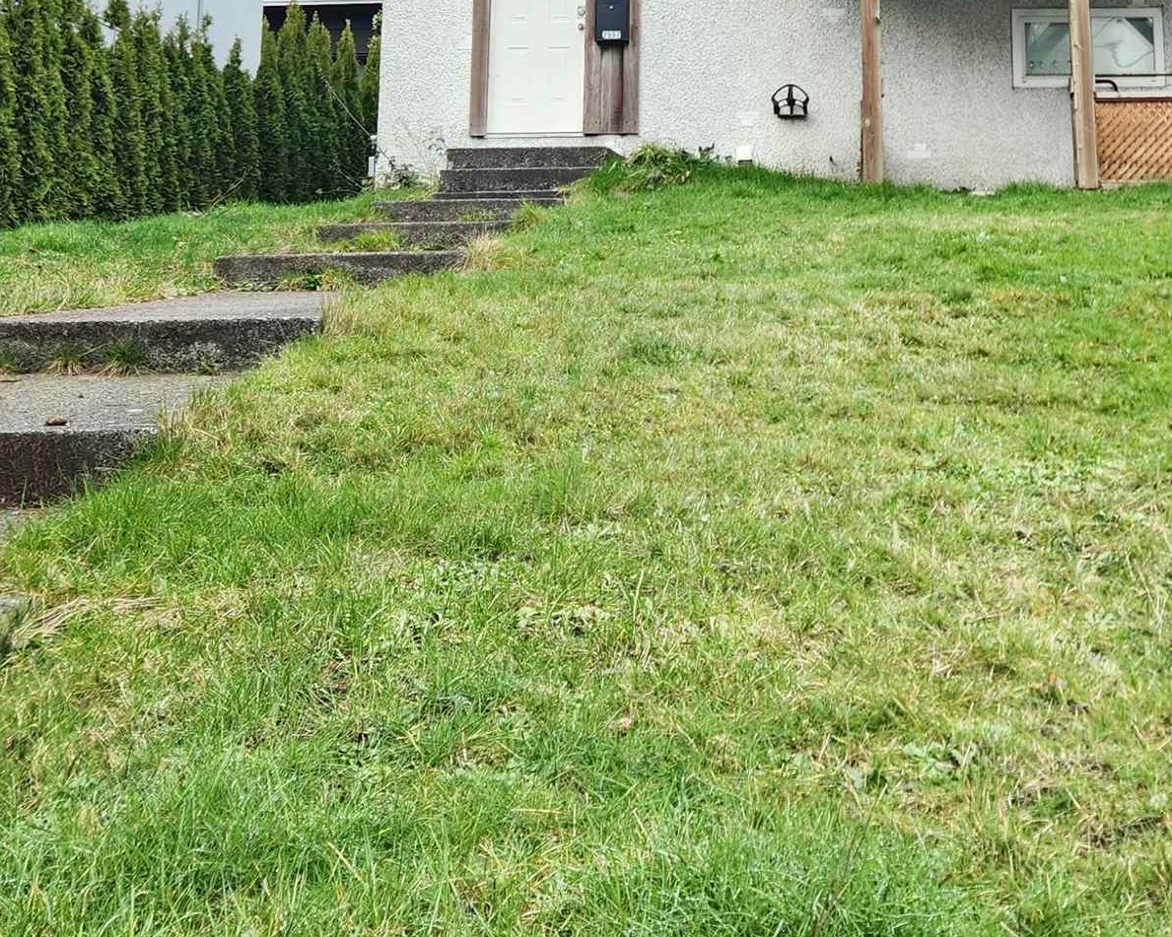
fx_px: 2012
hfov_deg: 31.9
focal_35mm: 58
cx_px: 866
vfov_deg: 24.7
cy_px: -58
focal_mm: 5.4
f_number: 1.8
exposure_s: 1/180
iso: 40
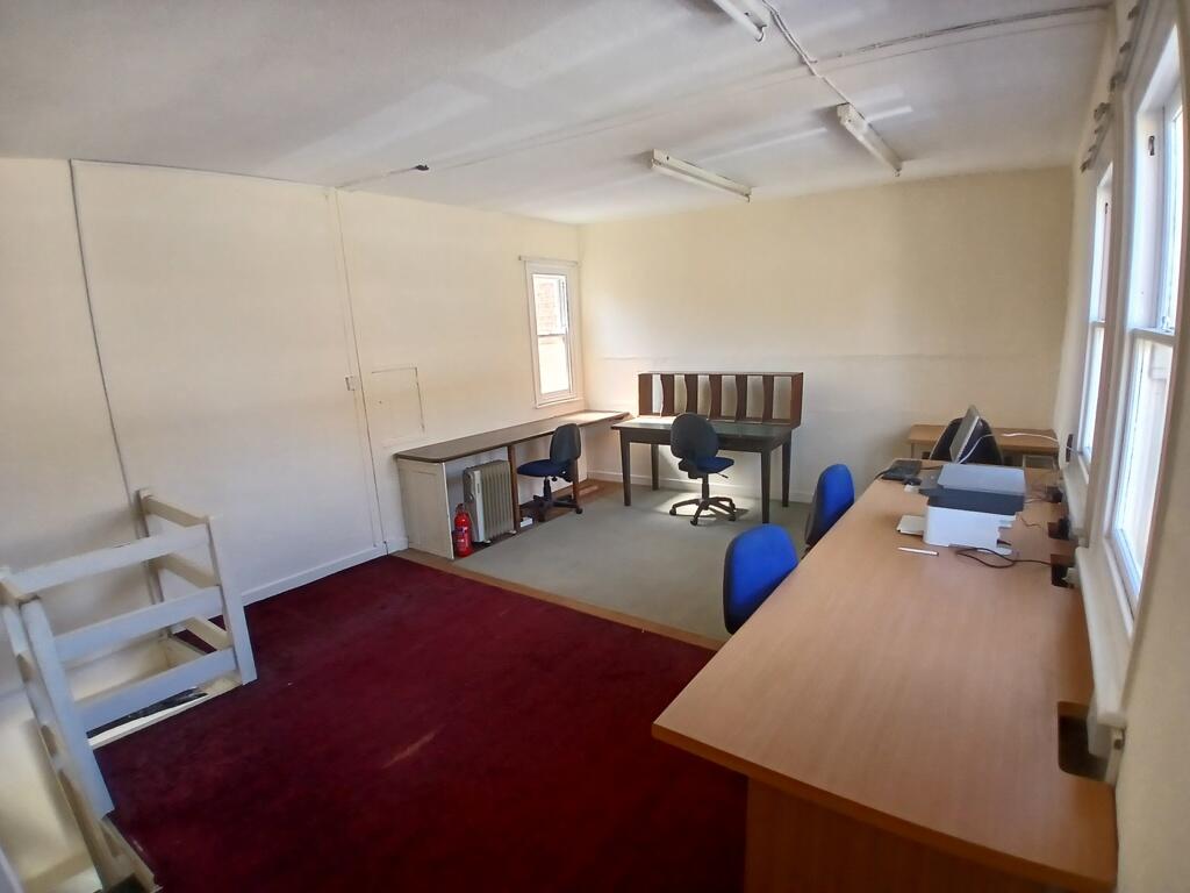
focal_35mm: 17
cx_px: 595
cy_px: 446
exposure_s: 1/50
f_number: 2.2
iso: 100
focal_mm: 1.4
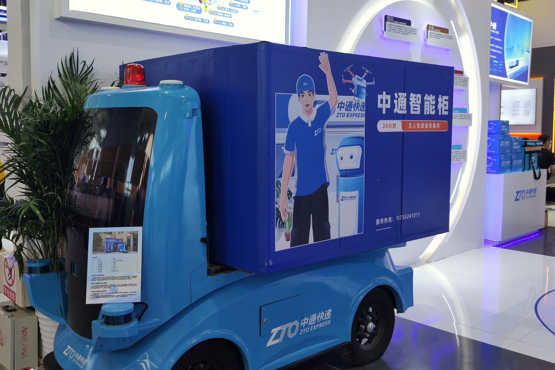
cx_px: 276
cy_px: 164
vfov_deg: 38.8
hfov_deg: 55.8
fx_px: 524
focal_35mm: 34
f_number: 1.75
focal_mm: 4.75
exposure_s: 1/100
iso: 128
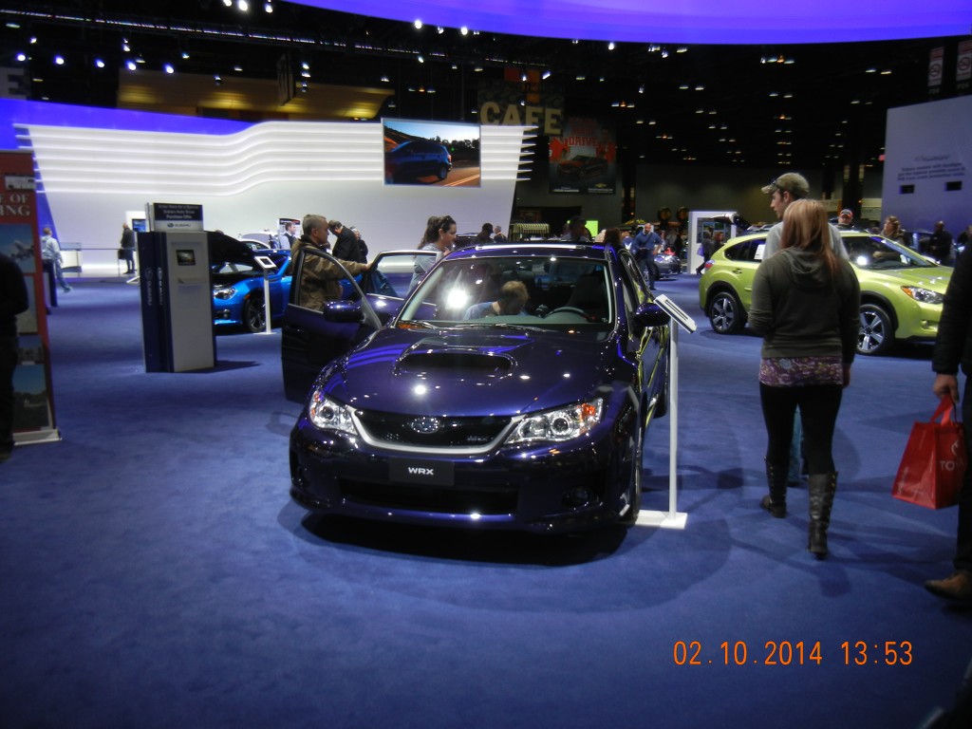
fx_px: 842
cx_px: 486
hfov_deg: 60.0
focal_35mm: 30
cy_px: 364
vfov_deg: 46.8
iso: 160
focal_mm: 5.4
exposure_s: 1/58.2
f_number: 3.5
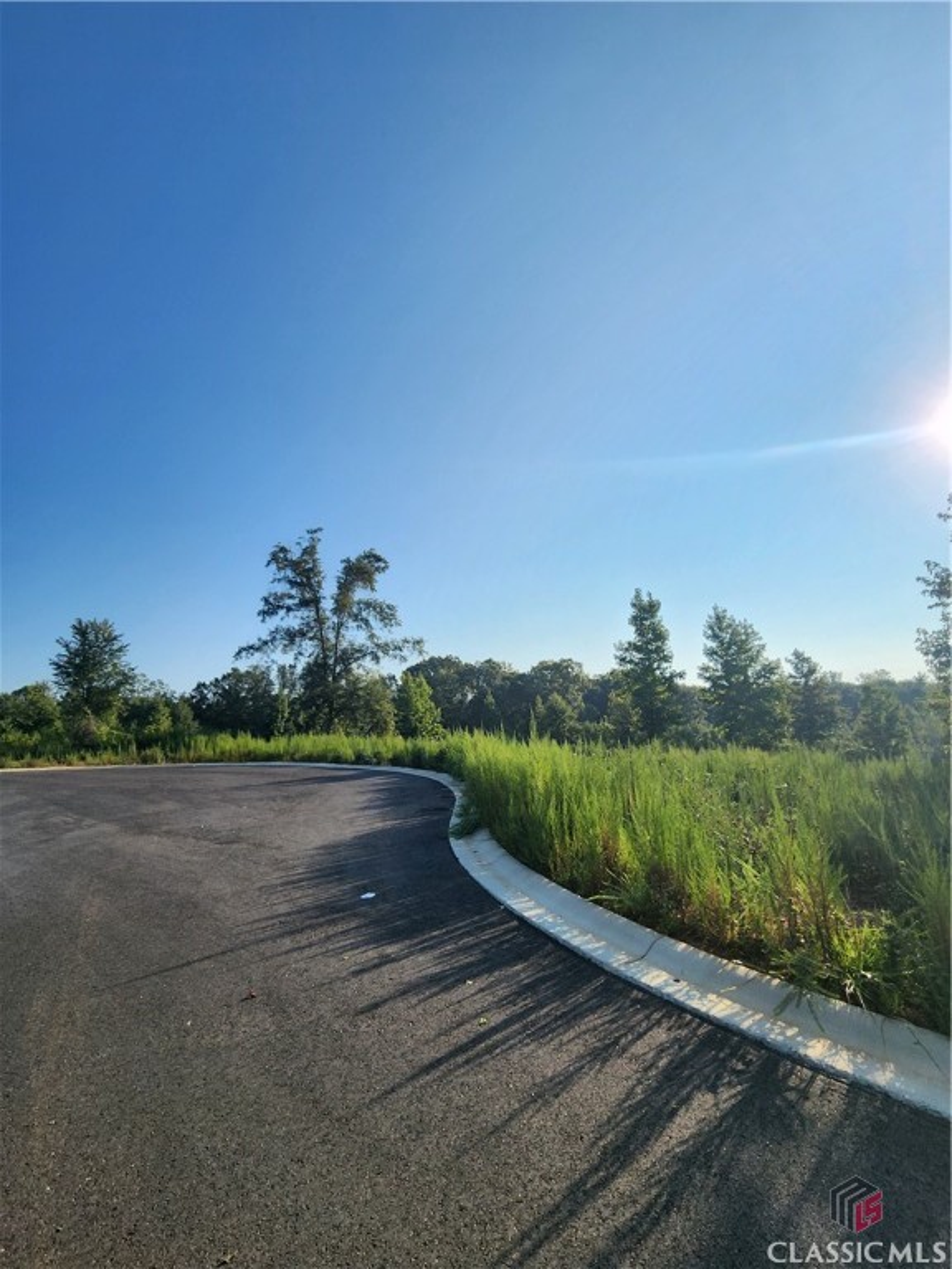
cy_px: 634
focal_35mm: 13
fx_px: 477
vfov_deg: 106.2
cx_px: 476
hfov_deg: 89.9
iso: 50
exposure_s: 1/3521
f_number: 2.2
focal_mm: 2.2
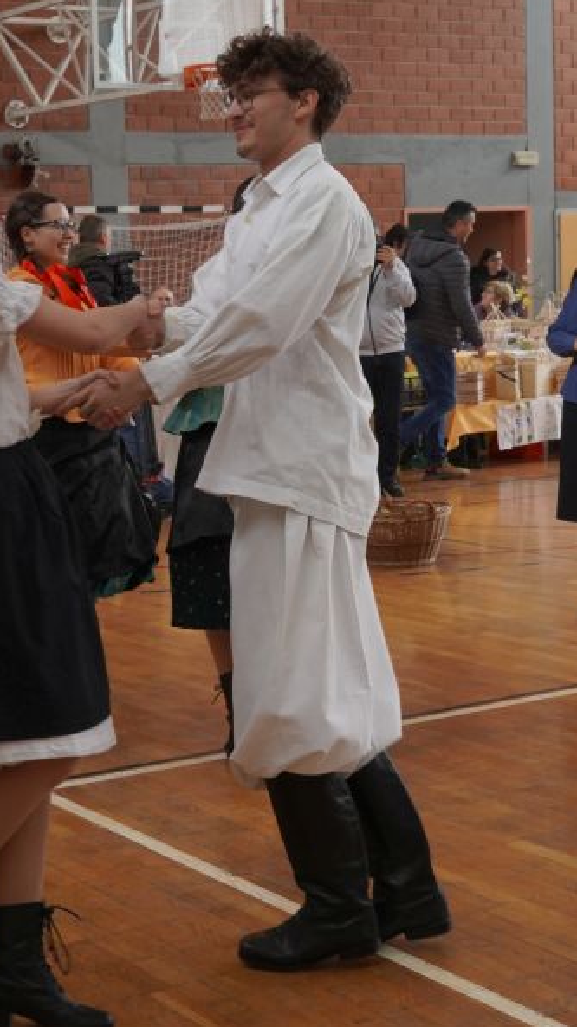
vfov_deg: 30.0
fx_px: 1916
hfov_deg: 17.1
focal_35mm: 70
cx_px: 196
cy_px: 481
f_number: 5
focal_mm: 26.8
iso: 1000
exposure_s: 1/200
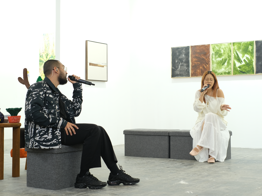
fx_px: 439
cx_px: 147
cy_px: 97
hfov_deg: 33.2
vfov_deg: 25.2
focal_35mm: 58
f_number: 4
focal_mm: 35
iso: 500
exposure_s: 1/80
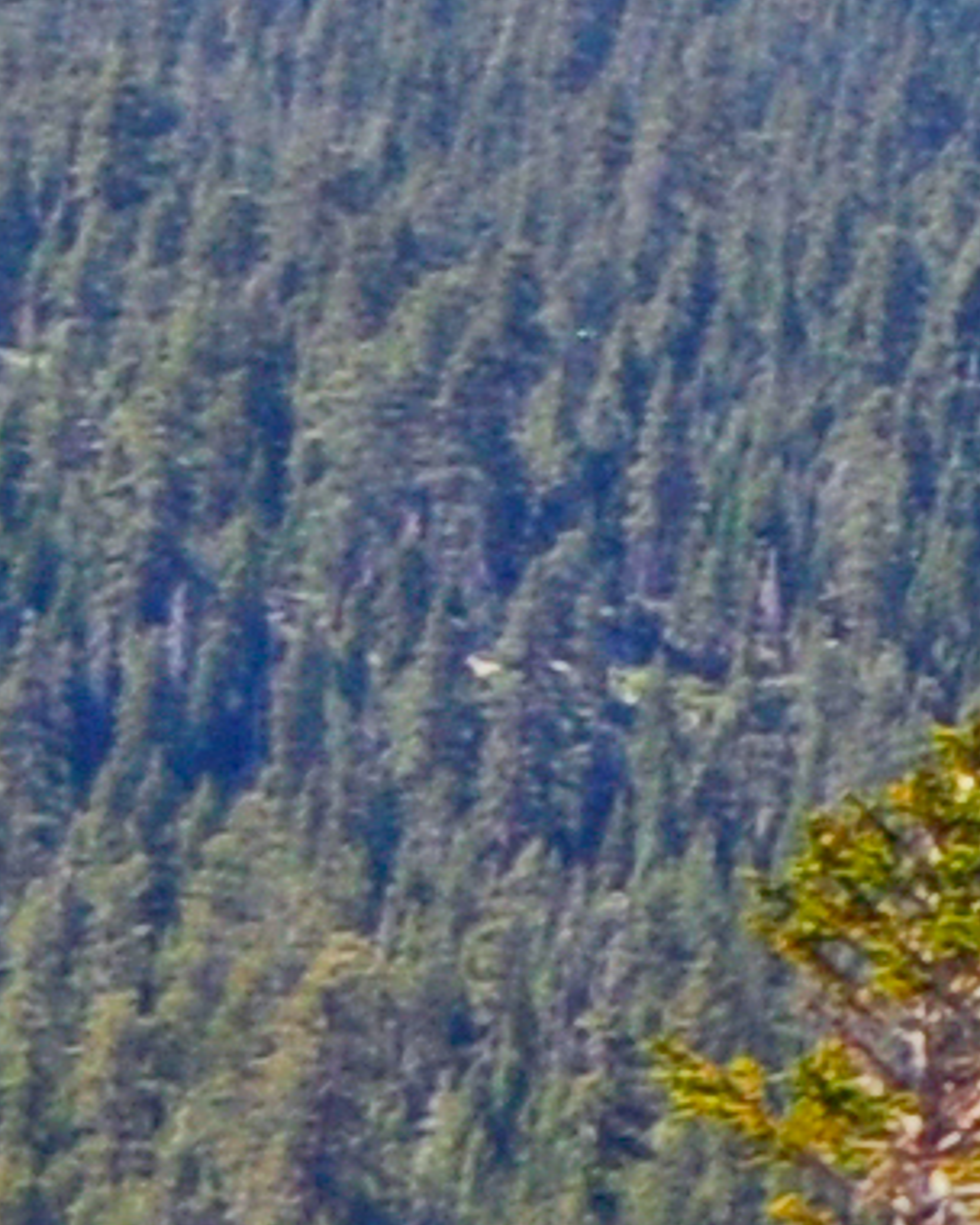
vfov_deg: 4.3
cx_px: 5867
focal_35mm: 444
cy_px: -1328
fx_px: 16097
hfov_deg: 3.1
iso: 200
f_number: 10
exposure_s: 1/320
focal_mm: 28
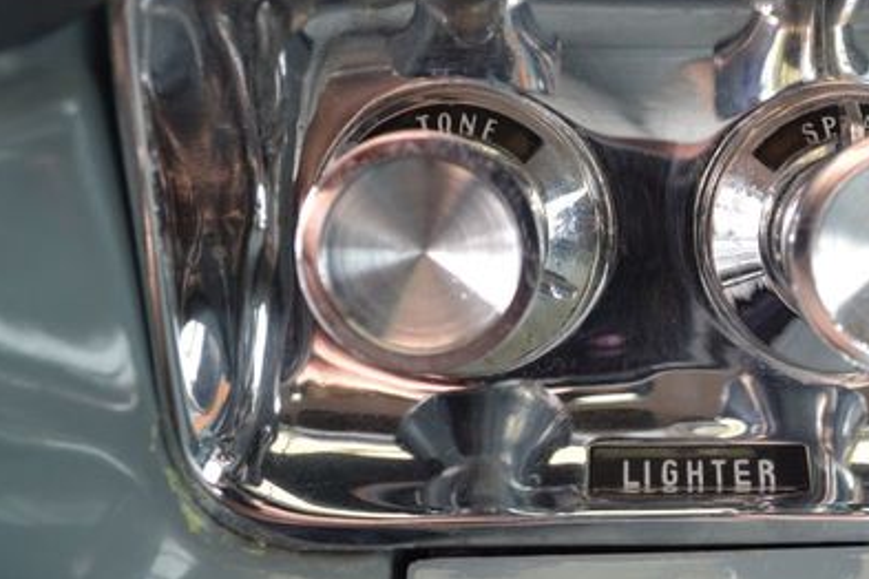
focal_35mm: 44
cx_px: 661
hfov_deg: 43.0
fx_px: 1062
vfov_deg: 30.5
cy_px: 299
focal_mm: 18
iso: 400
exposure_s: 1/60
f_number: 6.3
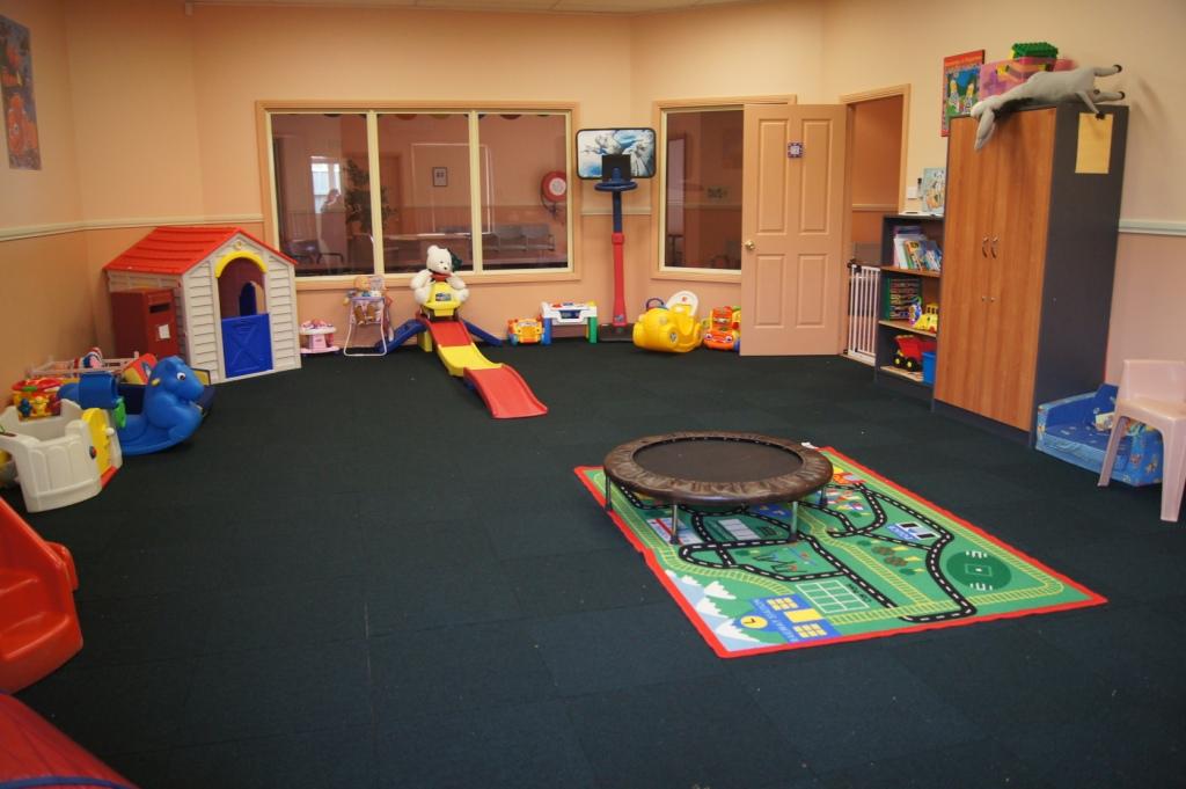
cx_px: 593
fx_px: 889
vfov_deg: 47.9
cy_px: 394
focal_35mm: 27
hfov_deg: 67.4
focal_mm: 18
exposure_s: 1/30
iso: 500
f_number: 3.5
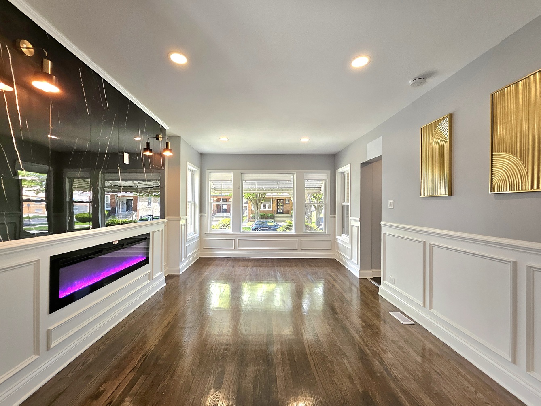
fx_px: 219
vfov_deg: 85.7
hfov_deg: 102.0
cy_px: 208
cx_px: 265
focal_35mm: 14
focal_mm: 1.74
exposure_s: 1/60.2
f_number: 2.2
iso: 80
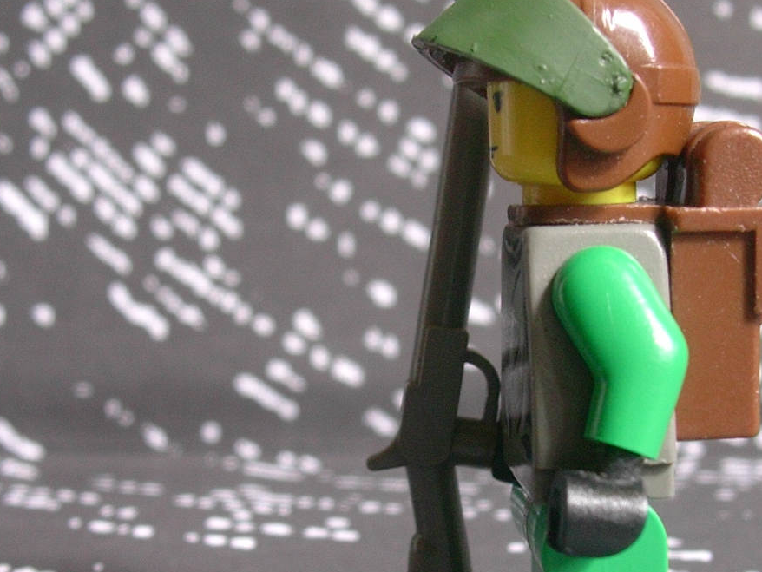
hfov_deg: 23.8
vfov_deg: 18.0
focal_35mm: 82
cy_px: 307
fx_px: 1806
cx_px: 466
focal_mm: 6.7
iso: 70
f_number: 2.9
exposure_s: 1/8.9
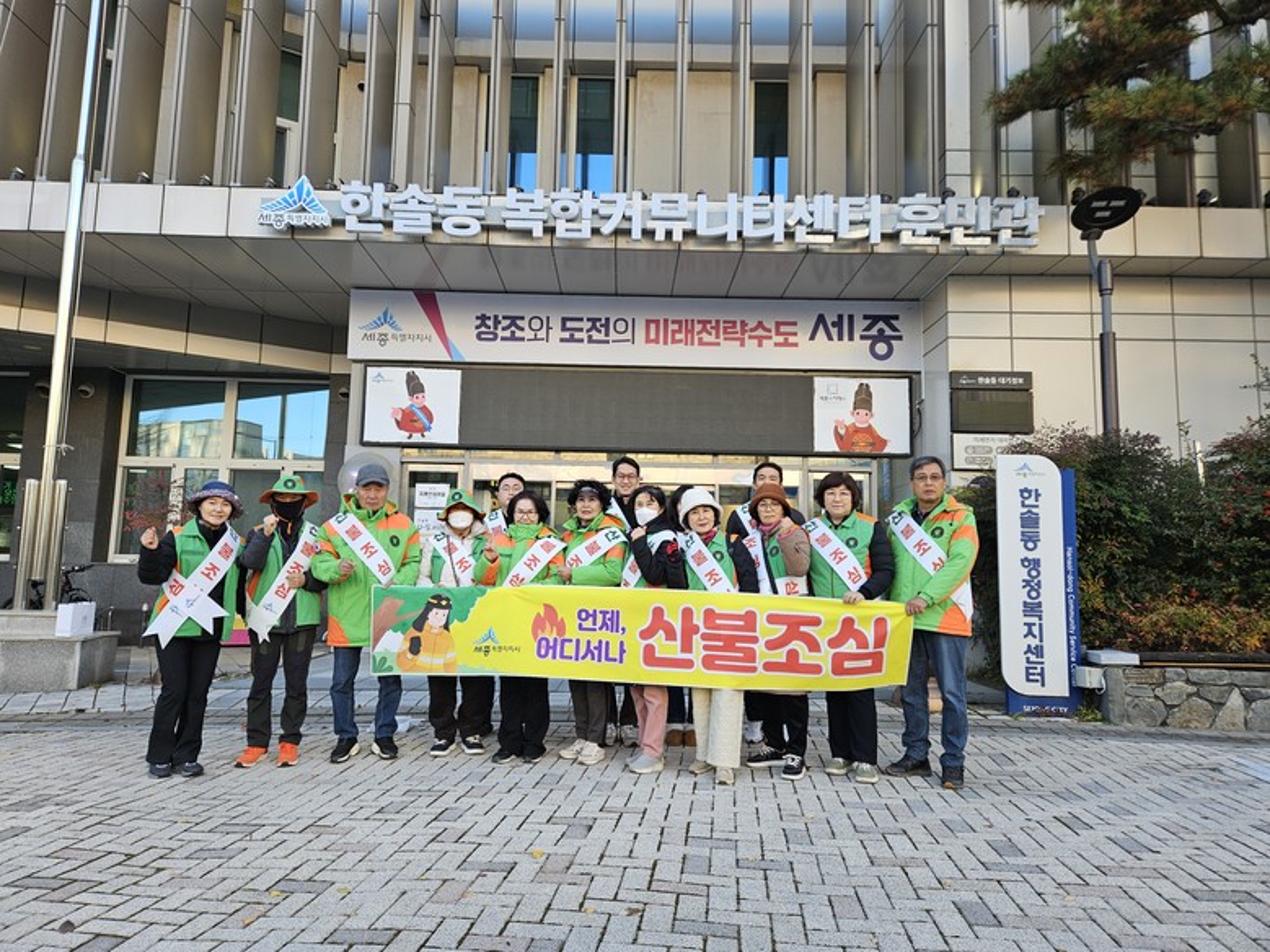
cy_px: 476
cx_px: 635
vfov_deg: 58.9
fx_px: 844
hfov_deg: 73.9
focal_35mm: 23
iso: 25
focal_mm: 5.4
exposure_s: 1/120
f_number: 1.8
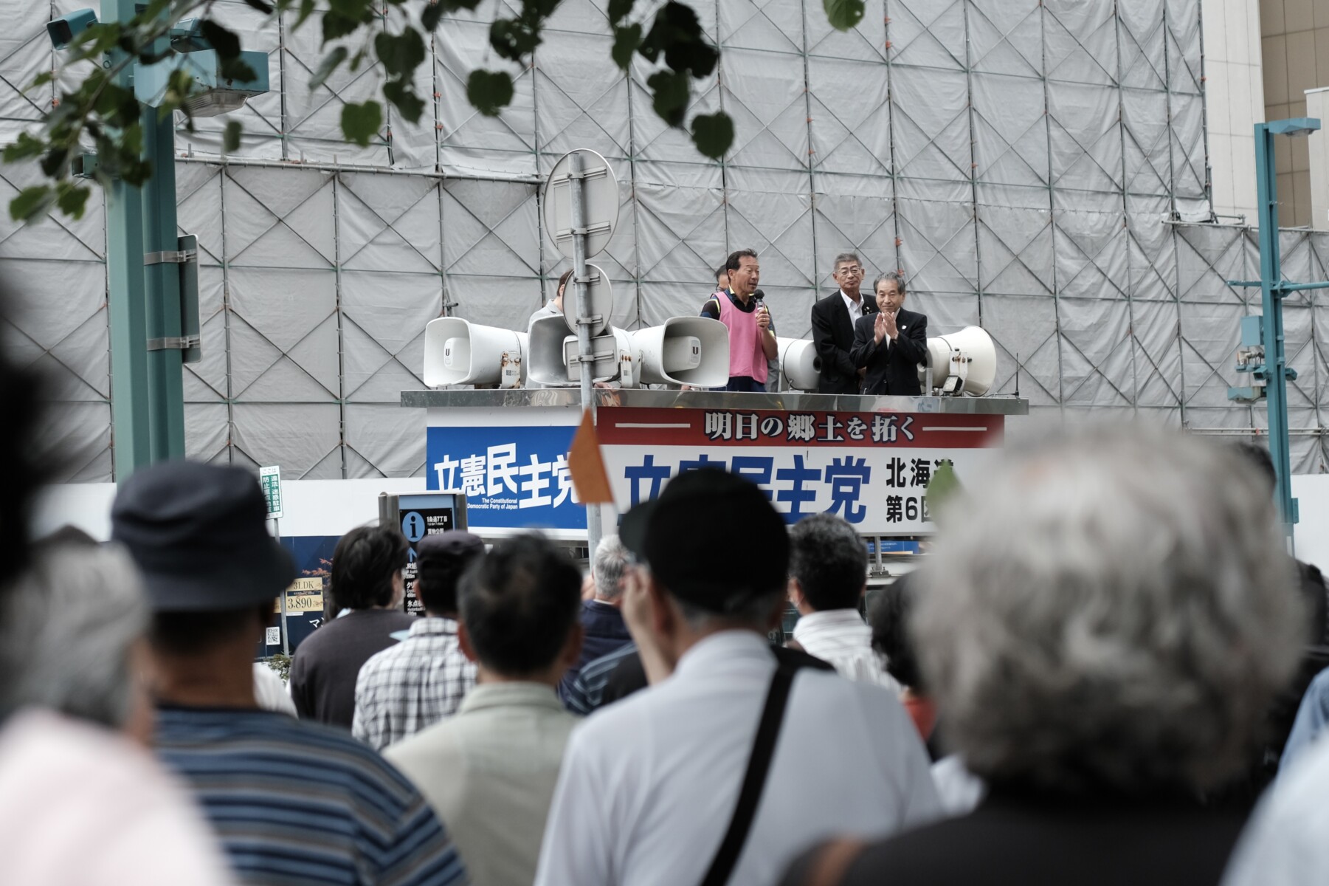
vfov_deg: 16.4
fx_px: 3063
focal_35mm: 83
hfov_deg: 24.5
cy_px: 443
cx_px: 664
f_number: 3.5
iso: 400
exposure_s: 1/250
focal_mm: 55
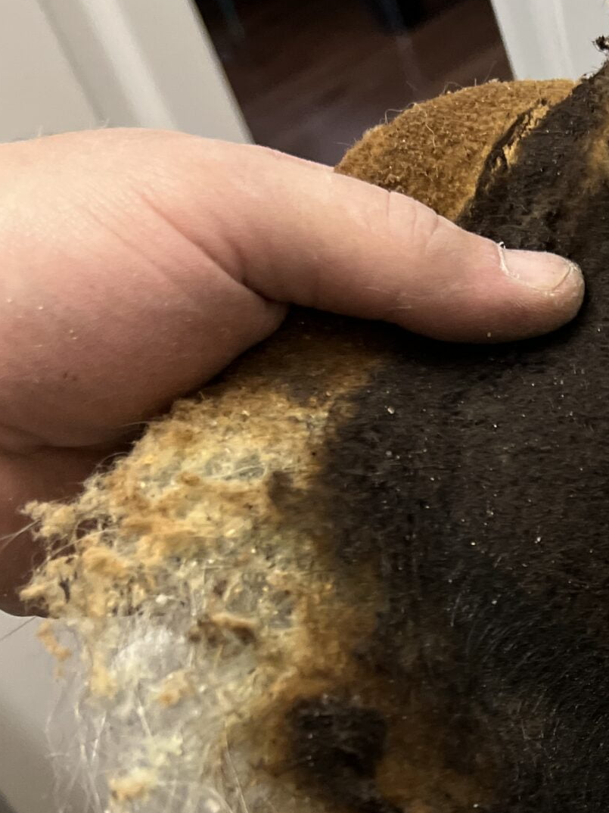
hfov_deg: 22.2
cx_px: 686
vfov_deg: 30.5
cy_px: 643
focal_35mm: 62
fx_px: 1455
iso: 400
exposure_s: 1/60
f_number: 1.5
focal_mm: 5.7
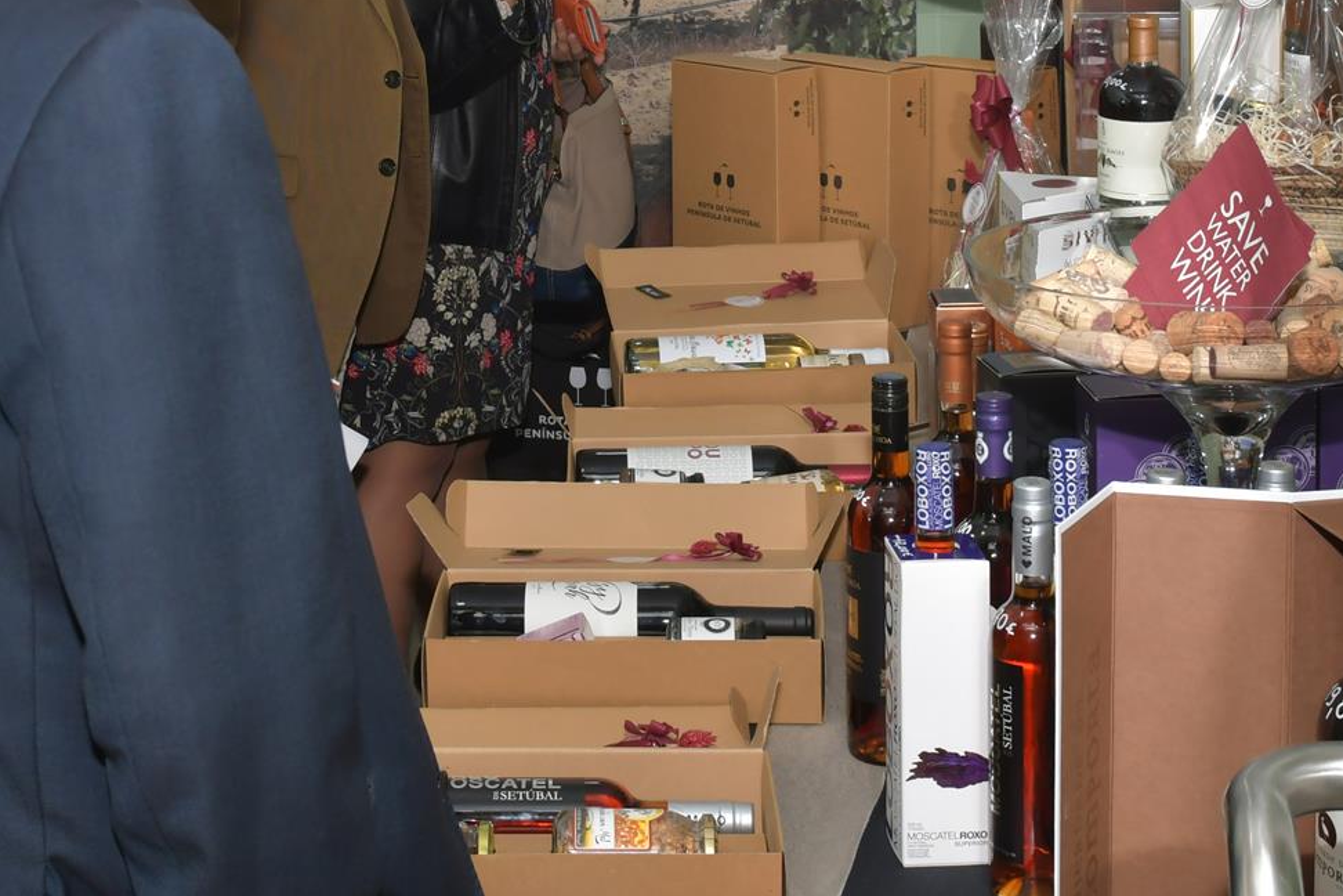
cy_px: 163
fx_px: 2238
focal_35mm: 60
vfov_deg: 22.3
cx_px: 698
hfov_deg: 33.4
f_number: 7.1
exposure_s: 1/250
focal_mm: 24
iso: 400
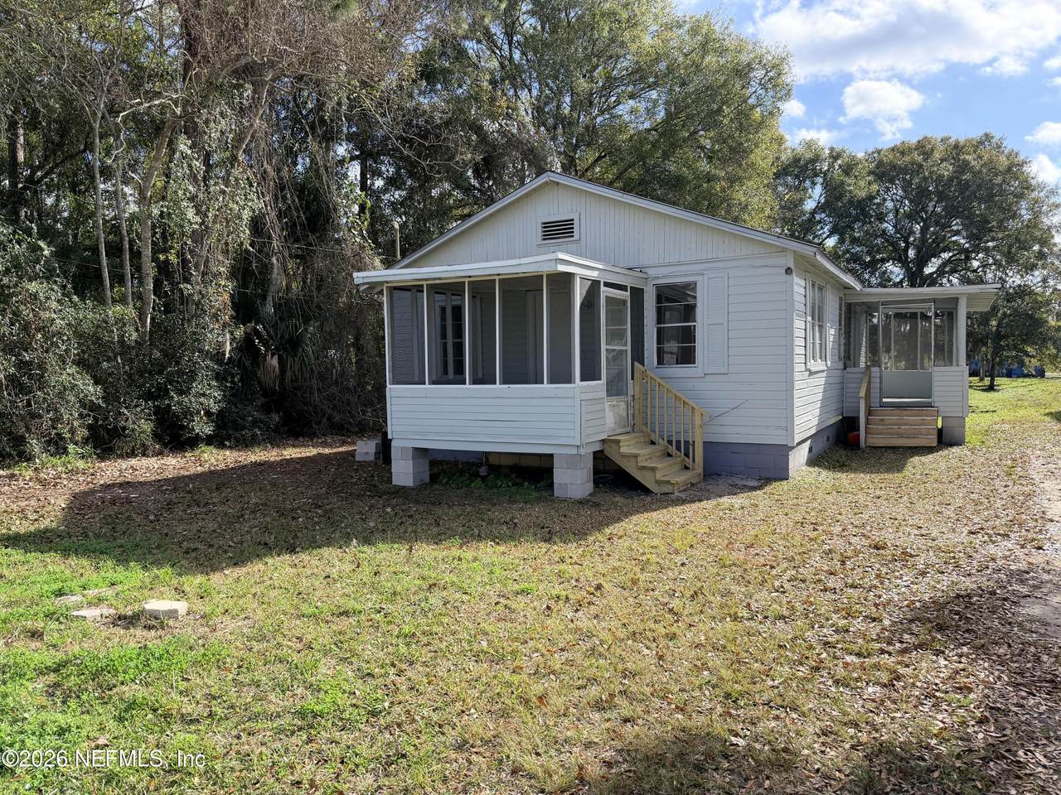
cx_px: 530
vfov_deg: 56.8
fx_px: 736
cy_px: 398
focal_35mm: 24
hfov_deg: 71.6
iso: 100
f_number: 1.78
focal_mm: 6.76
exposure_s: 1/2611
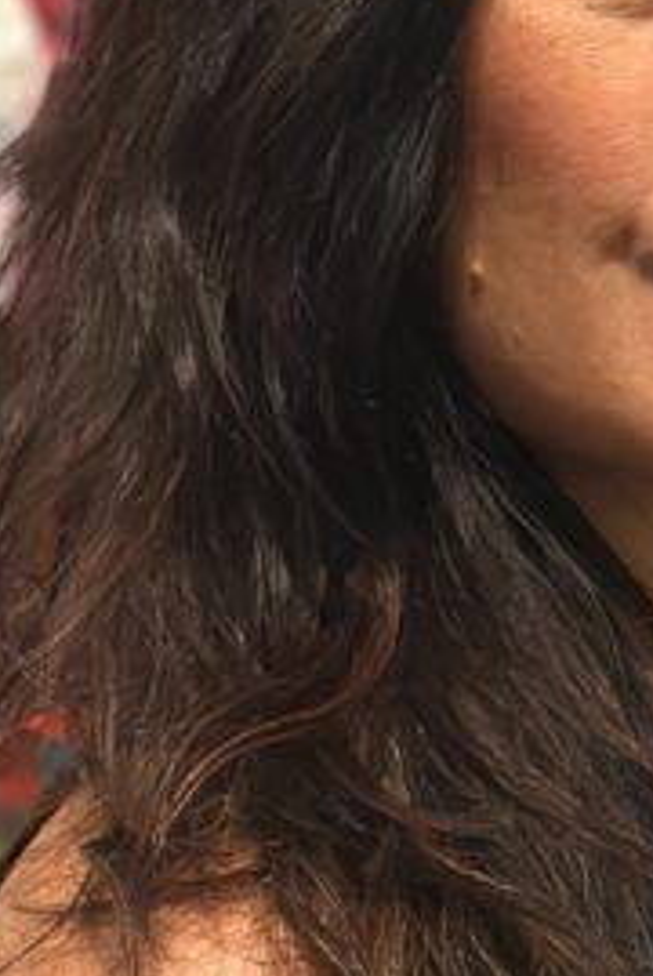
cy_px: 74
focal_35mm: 173
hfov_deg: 7.9
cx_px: 715
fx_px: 4695
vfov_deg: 11.8
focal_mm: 6.86
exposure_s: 1/40
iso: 640
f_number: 1.78
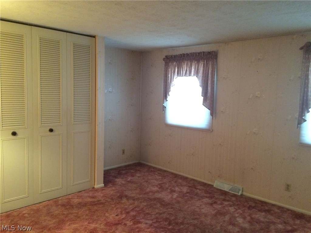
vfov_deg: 48.2
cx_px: 156
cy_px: 116
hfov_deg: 61.7
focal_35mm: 29
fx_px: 261
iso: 320
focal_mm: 4.15
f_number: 2.2
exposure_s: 1/15
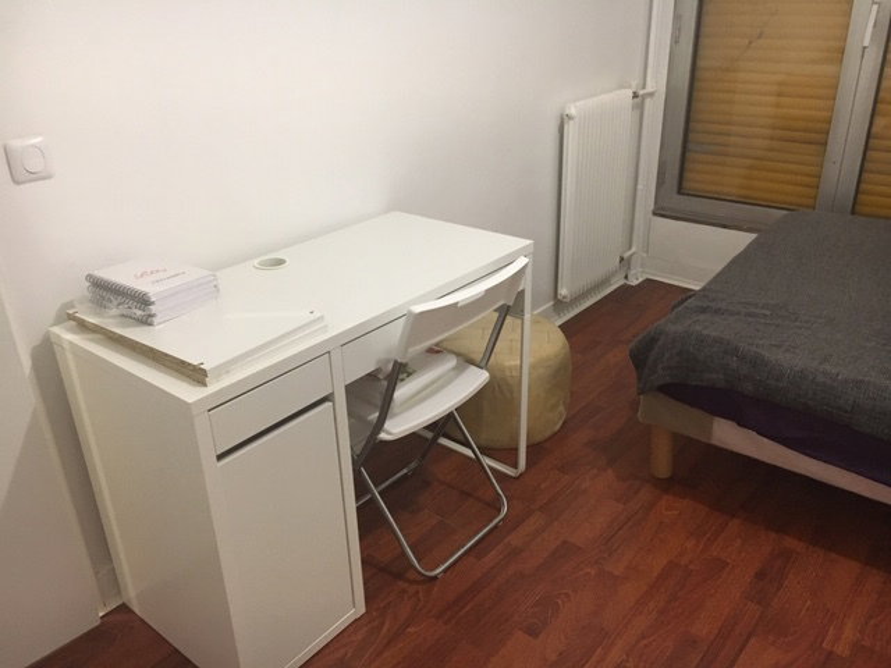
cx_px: 446
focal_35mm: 29
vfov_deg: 48.2
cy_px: 334
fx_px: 746
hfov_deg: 61.7
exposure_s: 1/25
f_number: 2.2
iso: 200
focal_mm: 4.15
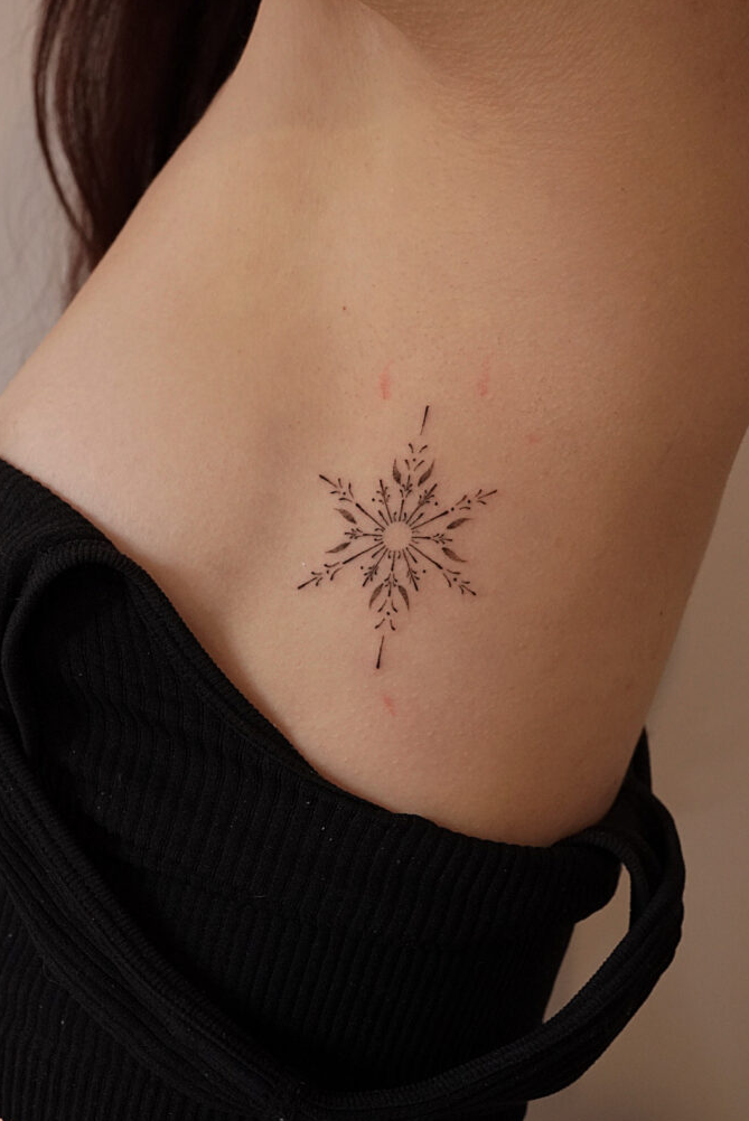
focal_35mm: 46
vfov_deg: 42.7
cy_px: 552
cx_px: 378
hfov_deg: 29.3
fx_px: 1434
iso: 3200
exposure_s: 1/50
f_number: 13
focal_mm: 30
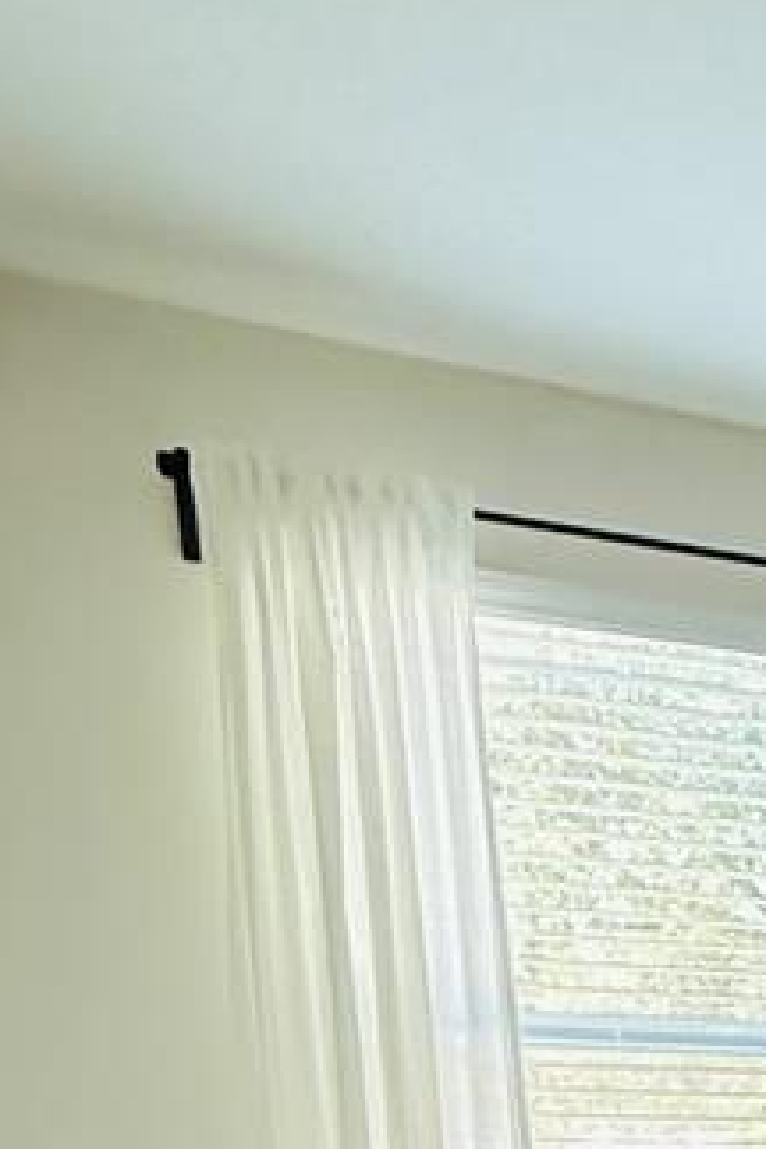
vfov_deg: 28.5
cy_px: 1582
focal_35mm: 54
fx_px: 1723
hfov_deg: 20.0
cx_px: 1280
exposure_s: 1/60
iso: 640
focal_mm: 2.22
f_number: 2.2
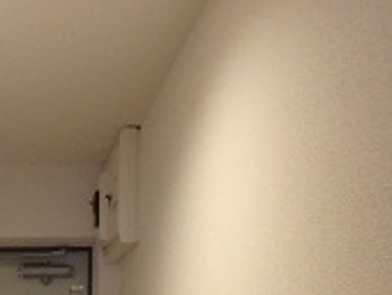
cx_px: -30
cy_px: 537
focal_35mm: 79
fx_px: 896
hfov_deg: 23.3
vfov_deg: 15.8
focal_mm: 3.7
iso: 400
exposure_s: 1/30
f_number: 3.5
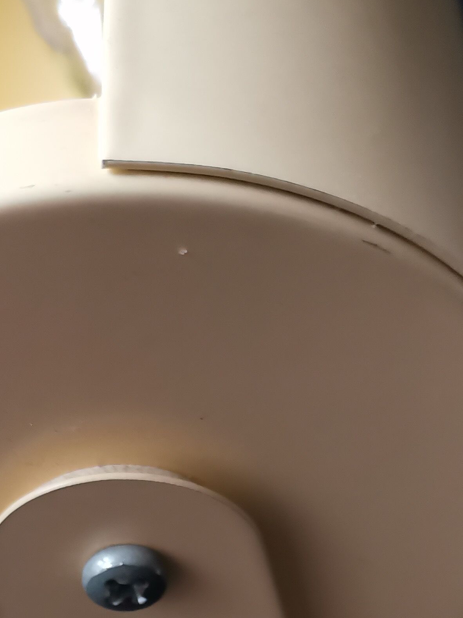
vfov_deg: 27.4
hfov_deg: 22.0
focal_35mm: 66
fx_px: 1177
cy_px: 640
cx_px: 111
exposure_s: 1/50
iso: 400
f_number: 1.8
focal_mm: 4.75
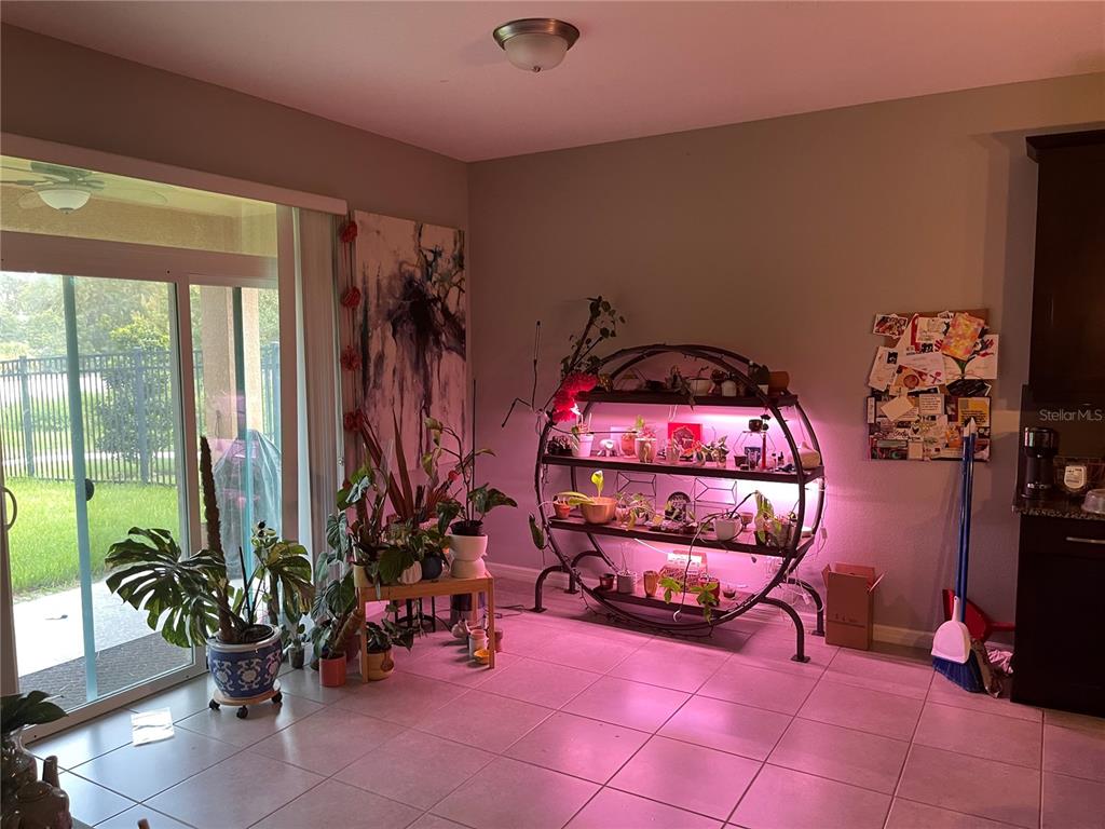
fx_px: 830
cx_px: 552
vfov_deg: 53.1
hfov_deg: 67.3
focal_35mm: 26
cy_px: 414
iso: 250
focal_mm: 5.1
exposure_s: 1/60
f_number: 1.6
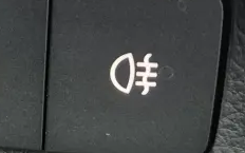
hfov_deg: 13.3
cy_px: 27
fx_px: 1008
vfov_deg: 8.7
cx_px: -81
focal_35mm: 151
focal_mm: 5.4
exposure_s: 1/50
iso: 1600
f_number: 1.8
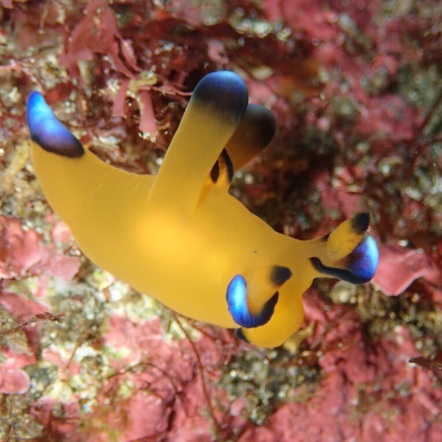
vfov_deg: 20.9
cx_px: 222
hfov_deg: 20.9
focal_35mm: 83
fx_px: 1199
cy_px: 220
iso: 800
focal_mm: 12.6
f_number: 11
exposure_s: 1/60
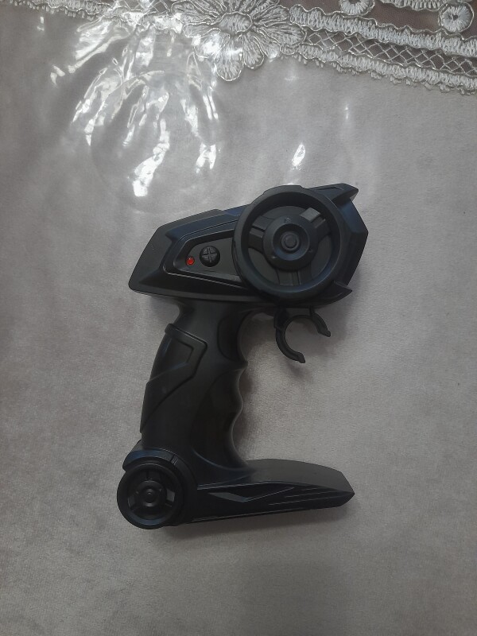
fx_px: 459
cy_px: 318
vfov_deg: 69.4
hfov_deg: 54.9
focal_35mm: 25
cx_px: 238
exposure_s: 1/40
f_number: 2
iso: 250
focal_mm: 4.6
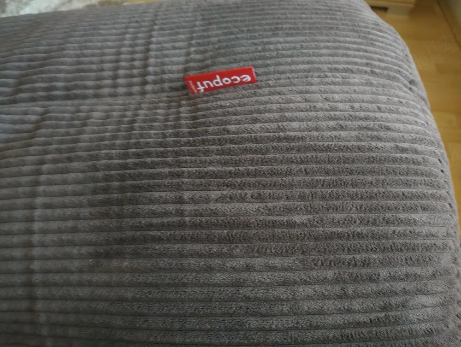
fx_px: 320
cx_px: 230
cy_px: 174
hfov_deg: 71.5
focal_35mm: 24
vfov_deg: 56.9
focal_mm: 5.56
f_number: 1.8
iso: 2703
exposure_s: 1/33.3
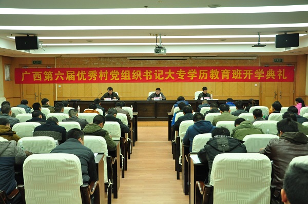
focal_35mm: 39
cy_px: 102
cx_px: 154
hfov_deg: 49.6
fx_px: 333
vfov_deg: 34.1
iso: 1250
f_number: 6.3
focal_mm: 26
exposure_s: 1/80
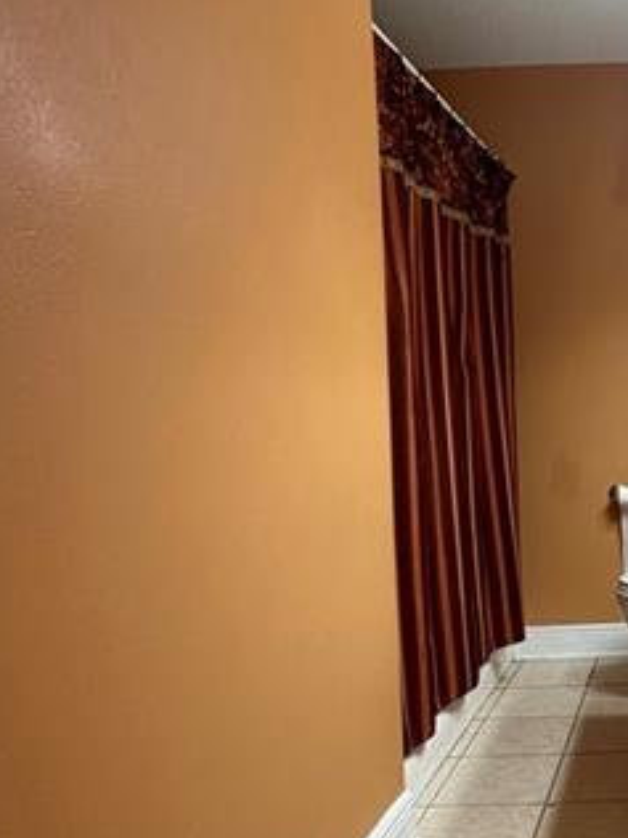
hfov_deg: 35.6
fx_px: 822
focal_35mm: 34
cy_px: 440
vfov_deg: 53.9
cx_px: 692
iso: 200
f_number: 2.2
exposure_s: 1/60
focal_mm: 2.22
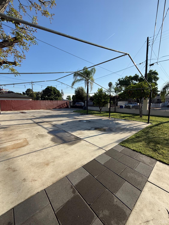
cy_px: 112
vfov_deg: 102.1
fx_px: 91
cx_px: 84
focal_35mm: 14
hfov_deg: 85.7
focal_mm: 2.22
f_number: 2.2
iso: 50
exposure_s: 1/1745
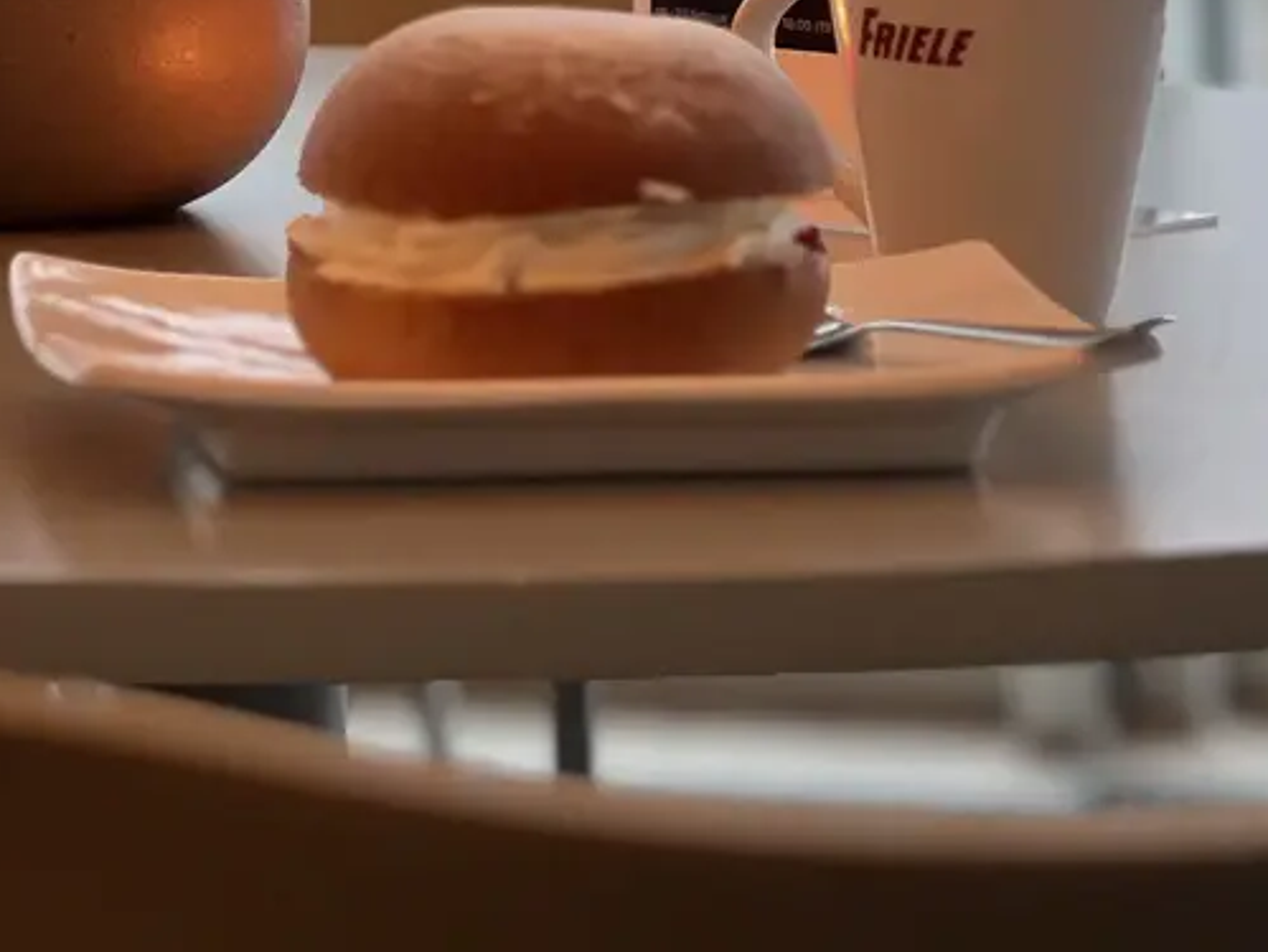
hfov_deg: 10.6
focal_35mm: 185
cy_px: 104
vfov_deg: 8.0
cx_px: 41
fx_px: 6782
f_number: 2.8
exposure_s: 1/33
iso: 200
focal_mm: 9
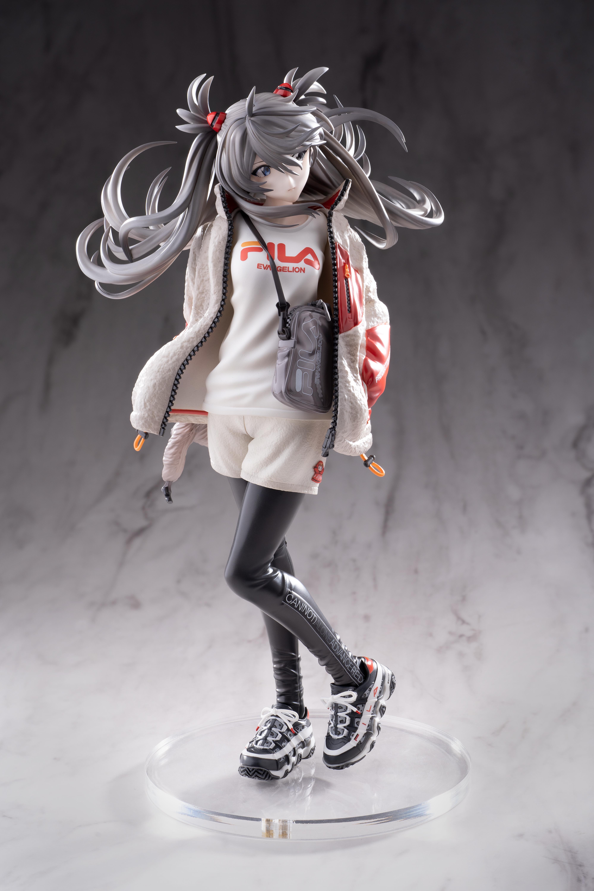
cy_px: 446
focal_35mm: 90
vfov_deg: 22.6
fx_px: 2227
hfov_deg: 15.2
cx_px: 297
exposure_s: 1/125
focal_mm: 90
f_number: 14
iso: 125
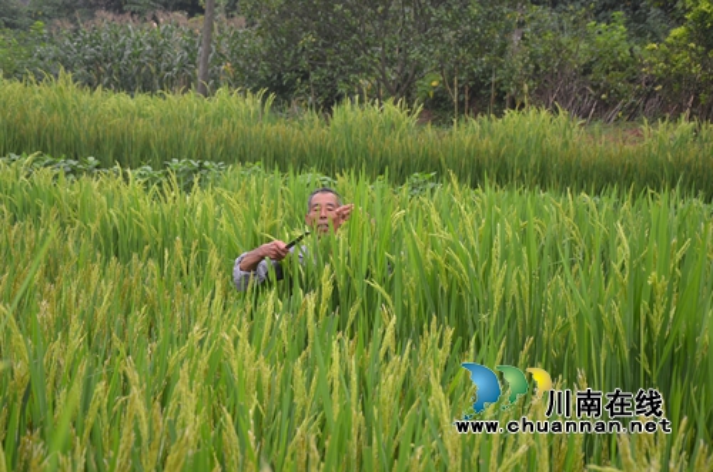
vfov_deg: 21.5
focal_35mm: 63
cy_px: 236
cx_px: 356
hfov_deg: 32.0
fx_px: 1245
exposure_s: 1/125
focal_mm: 42
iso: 200
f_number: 5.6
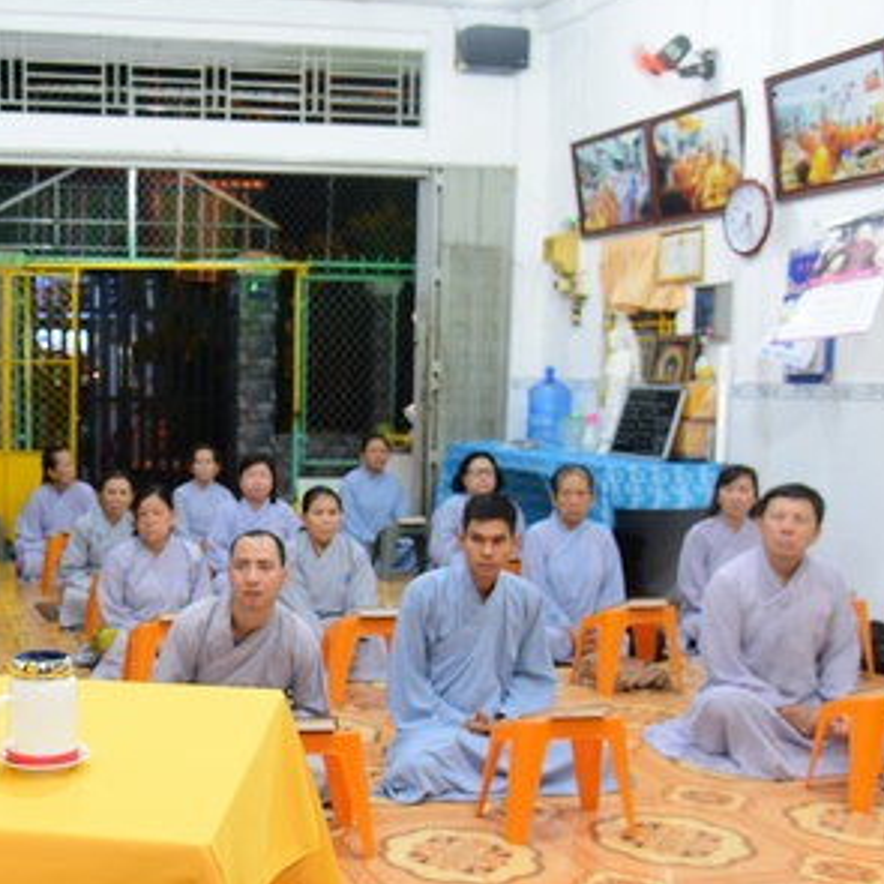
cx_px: 153
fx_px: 1300
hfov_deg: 36.1
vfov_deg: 37.5
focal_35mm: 45
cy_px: 512
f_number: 4
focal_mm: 24
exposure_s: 1/40
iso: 640
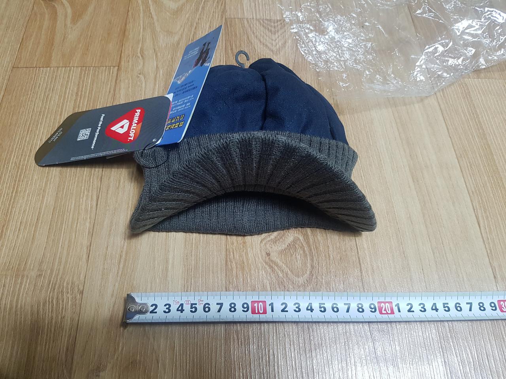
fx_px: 380
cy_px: 190
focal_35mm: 26
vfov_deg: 53.1
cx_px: 253
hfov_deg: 67.3
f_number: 1.7
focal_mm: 4.2
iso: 200
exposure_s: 1/60
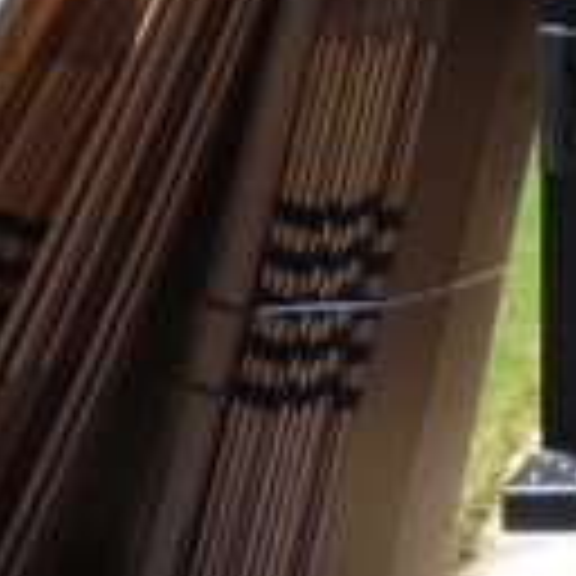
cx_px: 1300
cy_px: -1141
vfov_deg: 6.9
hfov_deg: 7.3
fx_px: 4292
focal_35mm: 228
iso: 100
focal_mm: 5.2
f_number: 4
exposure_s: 1/400
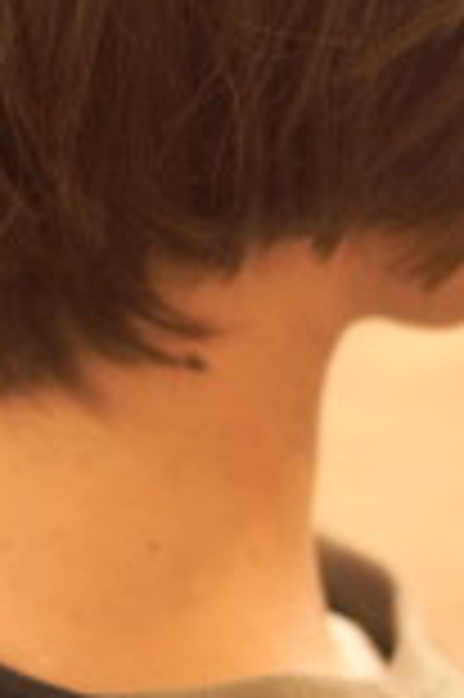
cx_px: 122
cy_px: 108
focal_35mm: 170
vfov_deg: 12.1
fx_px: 3286
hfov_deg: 8.1
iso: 800
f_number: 1.8
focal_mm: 35
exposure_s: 1/800
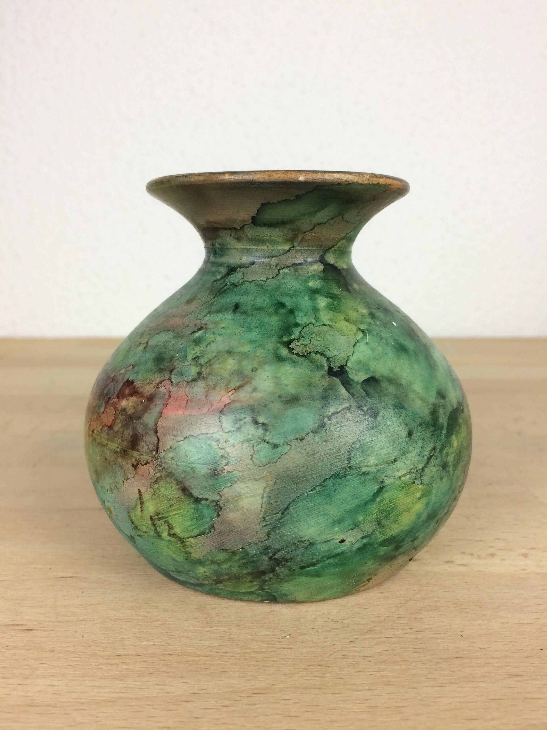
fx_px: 611
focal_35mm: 29
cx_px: 274
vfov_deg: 61.7
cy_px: 365
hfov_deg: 48.2
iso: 64
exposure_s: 1/100
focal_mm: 4.15
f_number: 2.2
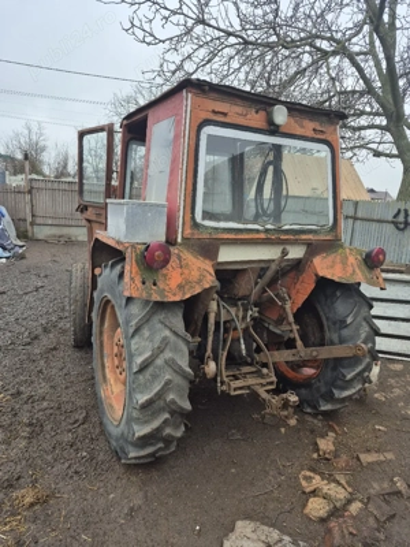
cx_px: 205
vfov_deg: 73.9
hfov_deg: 58.9
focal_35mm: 23
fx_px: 363
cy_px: 274
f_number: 1.8
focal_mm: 5.4
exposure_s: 1/204
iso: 25
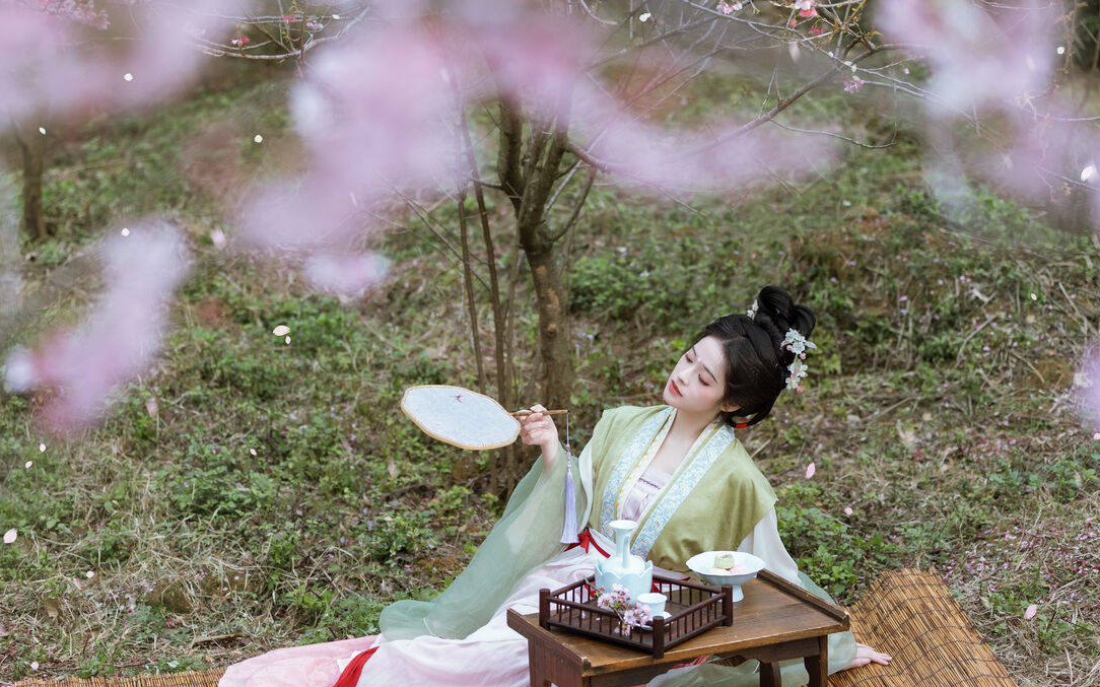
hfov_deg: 26.1
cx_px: 502
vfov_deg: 16.5
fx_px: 2368
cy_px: 398
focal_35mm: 79
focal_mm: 70
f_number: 2.8
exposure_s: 1/250
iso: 200
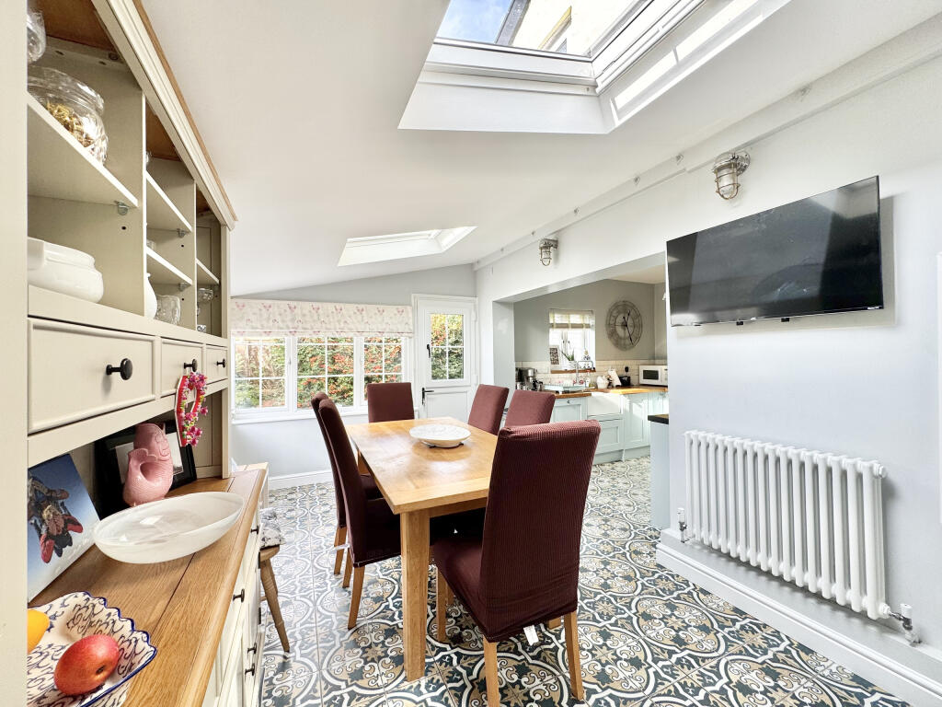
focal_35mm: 14
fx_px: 381
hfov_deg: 102.1
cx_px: 471
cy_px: 354
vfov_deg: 85.7
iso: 50
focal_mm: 2.22
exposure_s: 1/99
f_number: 2.2
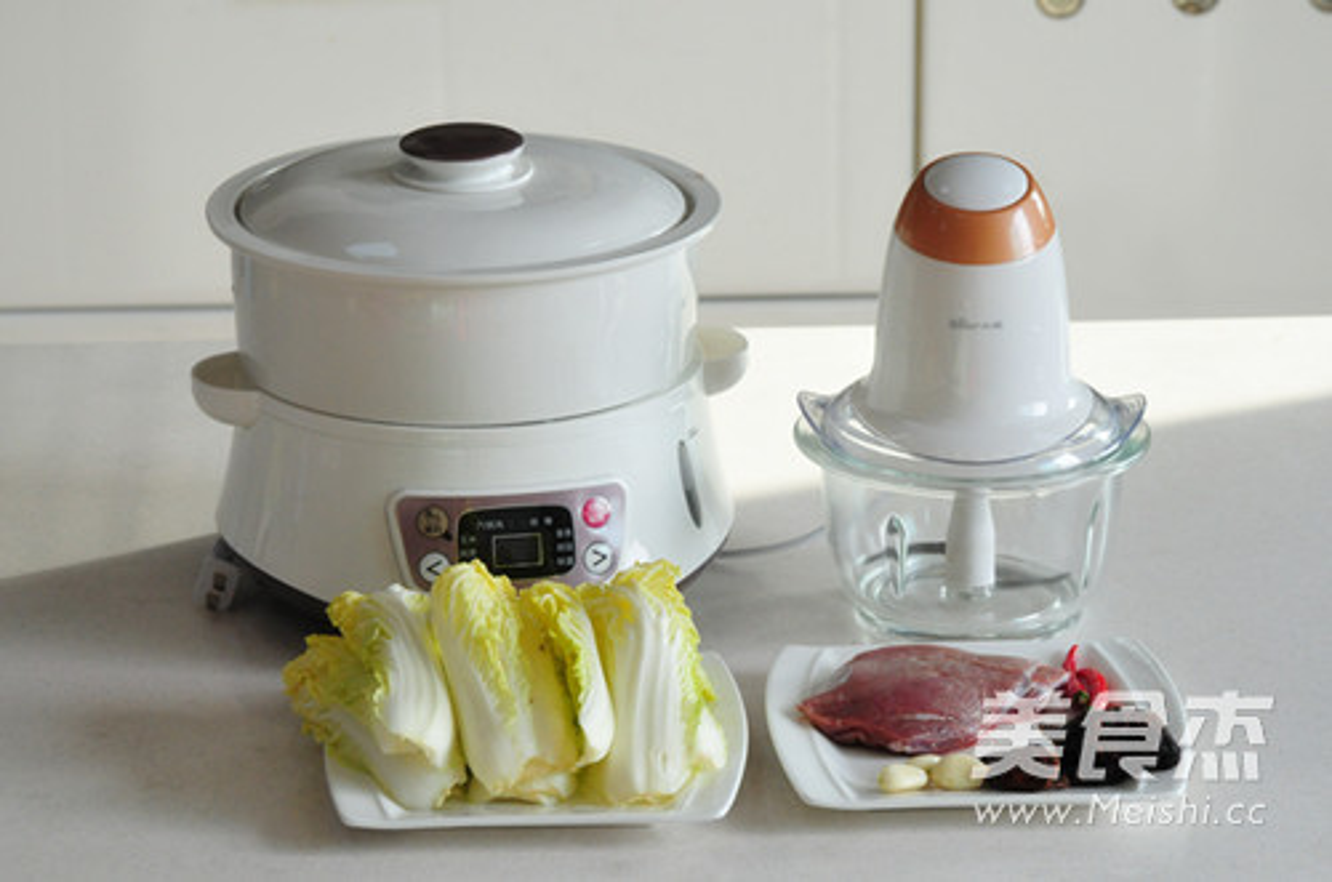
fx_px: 4984
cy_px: 441
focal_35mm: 135
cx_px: 666
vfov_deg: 10.1
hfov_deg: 15.2
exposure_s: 1/320
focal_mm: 90
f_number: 10
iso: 1250
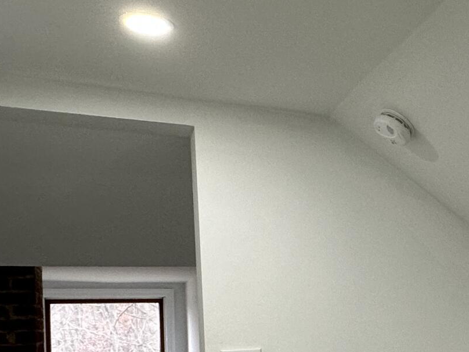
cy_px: 325
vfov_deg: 26.9
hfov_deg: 33.1
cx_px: 492
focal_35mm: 52
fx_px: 705
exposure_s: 1/120
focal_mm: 2.22
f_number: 2.2
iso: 160
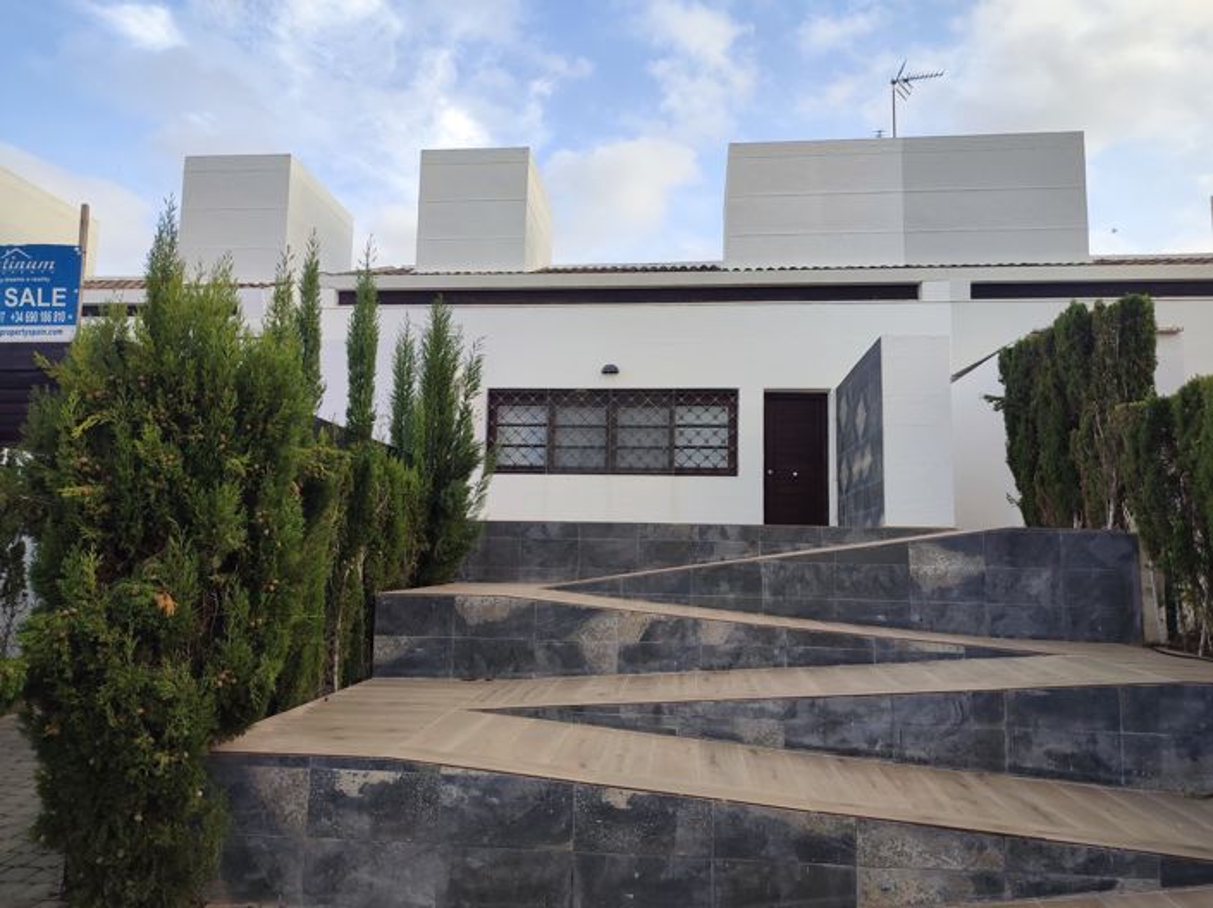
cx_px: 606
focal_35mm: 24
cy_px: 454
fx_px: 841
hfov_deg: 71.6
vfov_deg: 56.8
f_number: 1.89
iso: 50
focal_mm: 5.89
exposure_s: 1/163
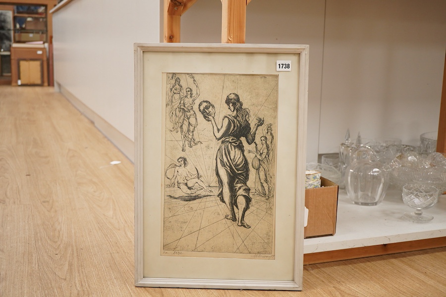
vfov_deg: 29.9
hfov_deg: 43.6
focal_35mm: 45
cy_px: 148
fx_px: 557
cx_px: 223
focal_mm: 30
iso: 1250
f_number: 5
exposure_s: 1/125
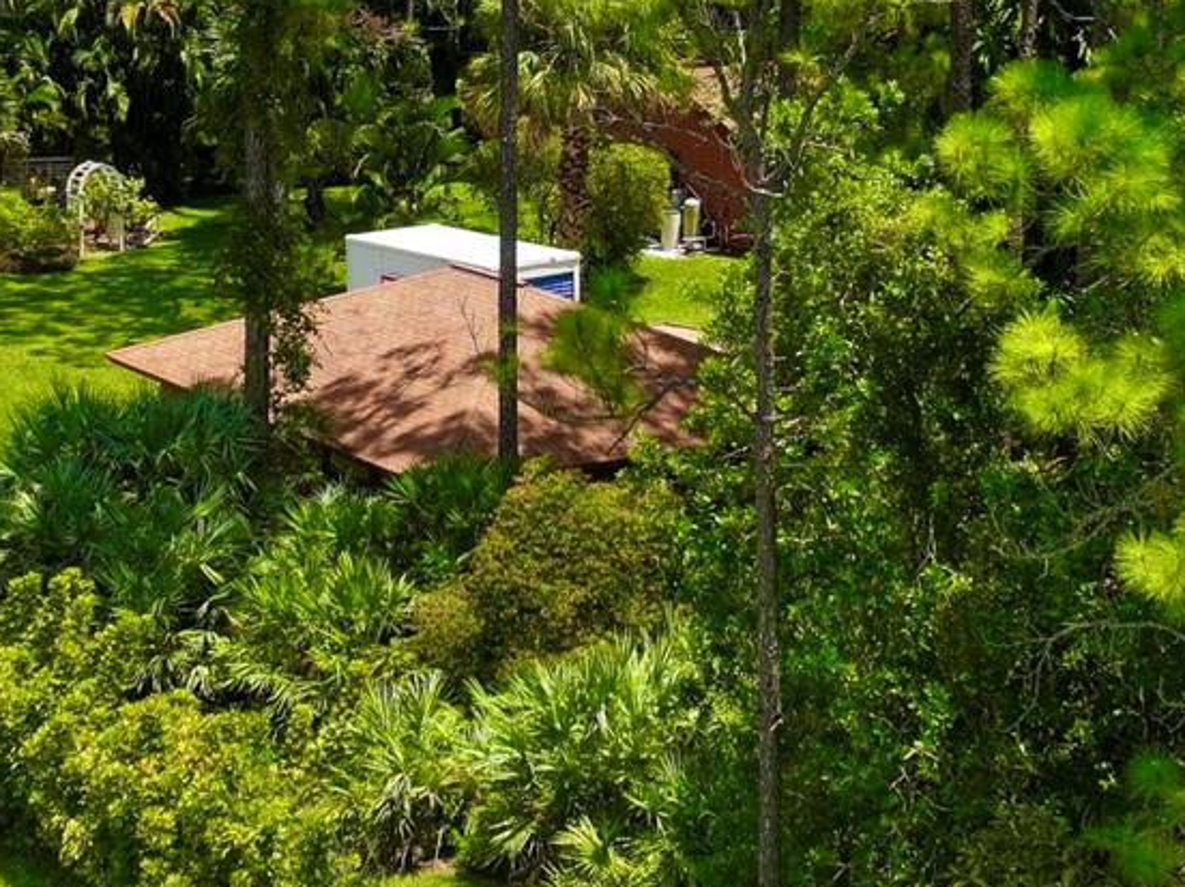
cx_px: 438
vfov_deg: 16.5
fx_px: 3044
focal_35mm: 89
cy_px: 194
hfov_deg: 22.0
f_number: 2.8
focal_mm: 12.29
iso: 100
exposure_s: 1/1600
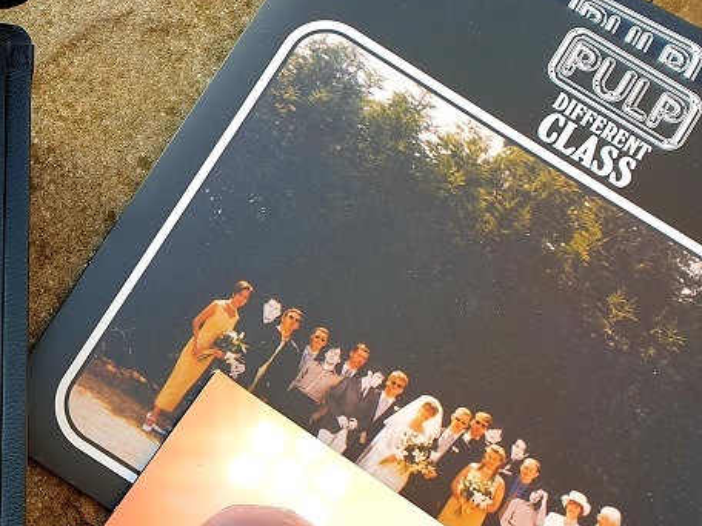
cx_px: 31
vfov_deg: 25.1
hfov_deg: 31.7
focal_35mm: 57
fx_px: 1156
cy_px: 451
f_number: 2.4
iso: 50
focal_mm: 4.3
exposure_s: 1/120
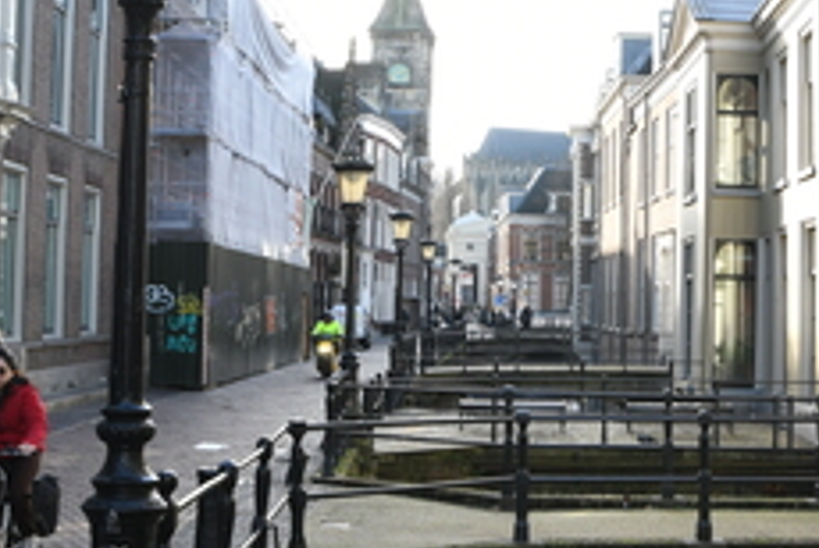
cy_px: 230
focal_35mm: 72
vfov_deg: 19.0
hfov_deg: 27.6
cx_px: 637
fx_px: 1640
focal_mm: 24
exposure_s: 1/100
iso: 250
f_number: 9
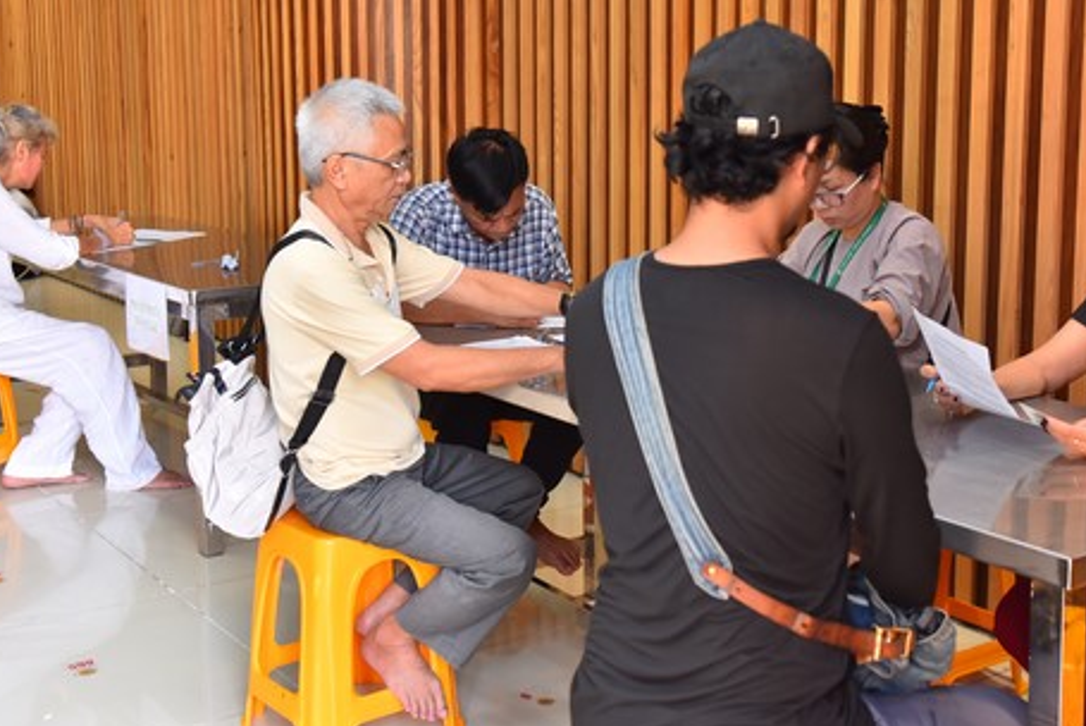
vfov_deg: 26.9
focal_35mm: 50
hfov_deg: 39.5
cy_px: 265
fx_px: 1509
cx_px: 625
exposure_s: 1/100
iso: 640
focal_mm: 35
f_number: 3.5
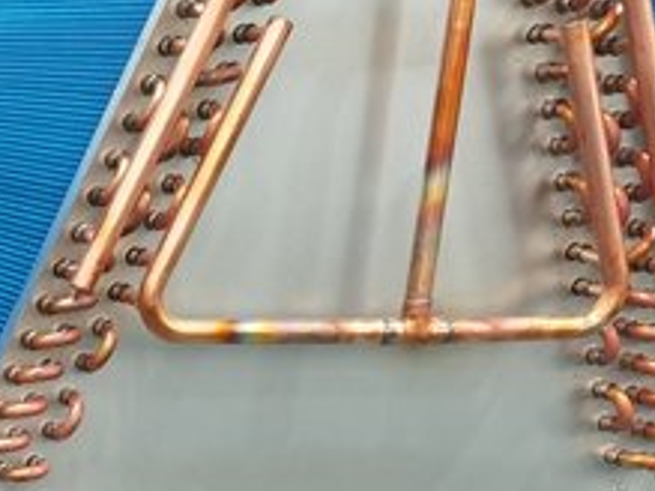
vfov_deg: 12.3
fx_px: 2099
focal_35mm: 111
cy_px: 861
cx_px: -544
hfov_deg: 15.2
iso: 250
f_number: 1.9
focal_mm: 6.71
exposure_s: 1/50
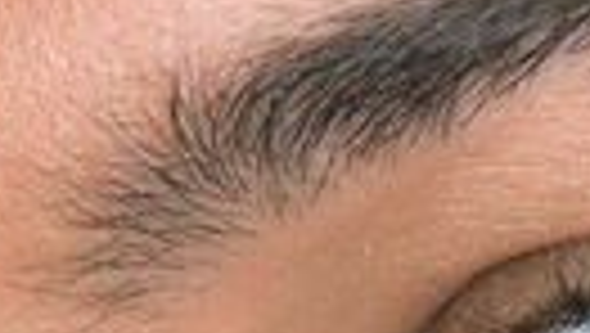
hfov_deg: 3.0
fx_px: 11354
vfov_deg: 1.7
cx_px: 513
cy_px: 621
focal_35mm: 725
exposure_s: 1/80
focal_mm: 70
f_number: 6.3
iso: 100
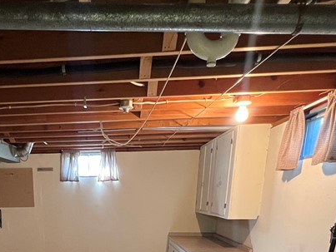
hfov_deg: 52.9
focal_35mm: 33
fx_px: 321
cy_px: 300
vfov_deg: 34.6
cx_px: 85
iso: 400
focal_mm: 1.57
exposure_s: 1/60
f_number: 1.8
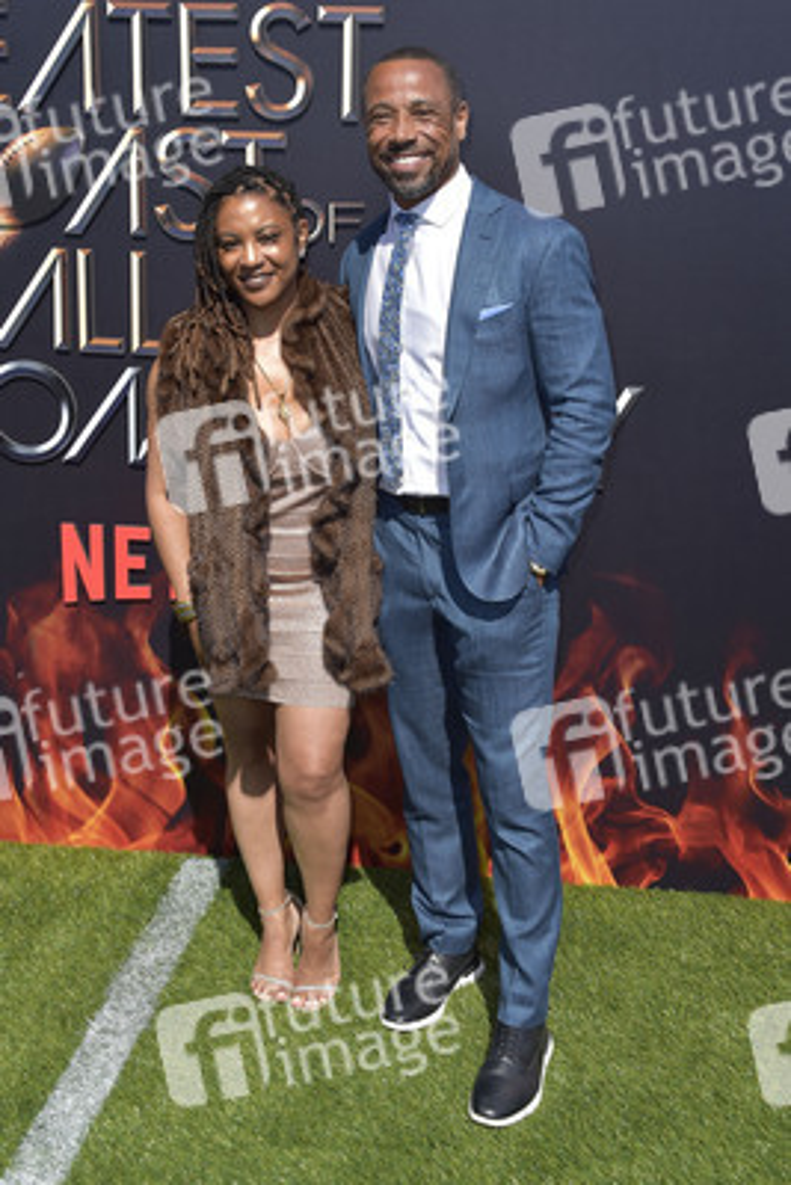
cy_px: 592
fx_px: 1317
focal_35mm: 40
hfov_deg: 33.4
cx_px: 396
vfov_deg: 48.4
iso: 200
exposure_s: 1/250
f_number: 8
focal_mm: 40
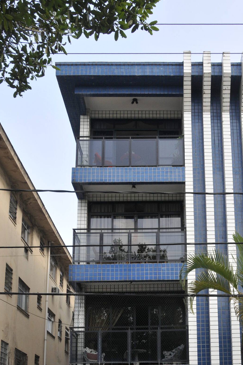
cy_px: 295
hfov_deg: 24.8
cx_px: 178
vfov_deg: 35.6
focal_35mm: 54
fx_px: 548
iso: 200
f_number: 8
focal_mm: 22
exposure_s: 1/125
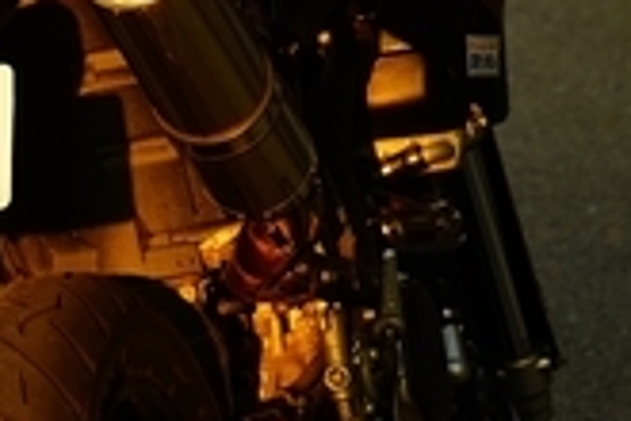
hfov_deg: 5.5
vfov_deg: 3.7
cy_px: 180
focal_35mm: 374
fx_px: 6555
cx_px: -371
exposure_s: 1/100
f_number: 6.3
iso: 100
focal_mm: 77
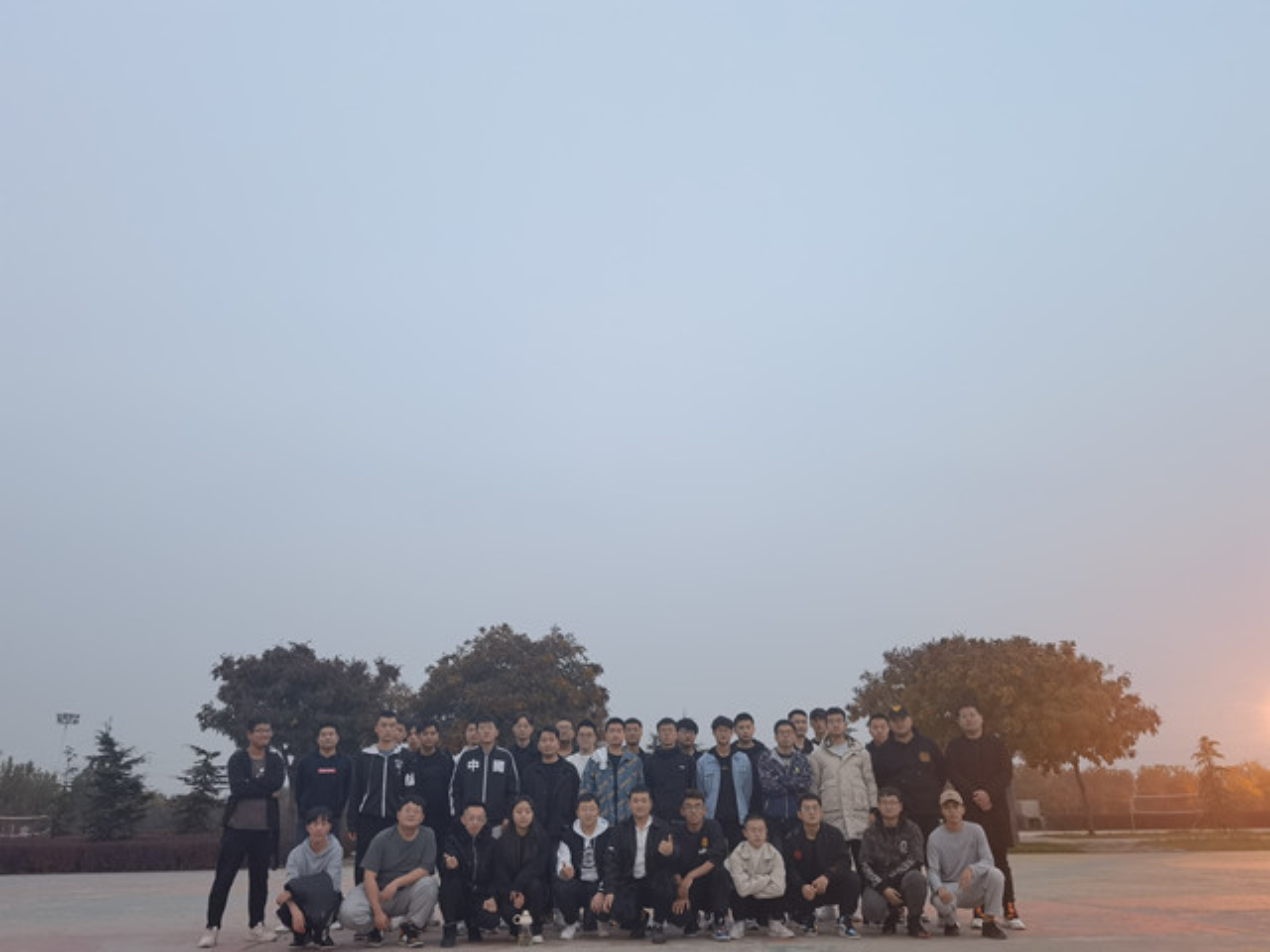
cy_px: 476
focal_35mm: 27
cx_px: 635
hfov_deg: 65.3
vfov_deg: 51.4
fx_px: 991
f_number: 1.9
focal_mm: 6.67
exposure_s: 1/50
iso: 400
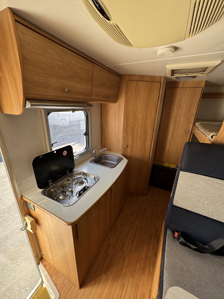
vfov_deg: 102.1
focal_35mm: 14
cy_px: 150
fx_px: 121
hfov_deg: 85.7
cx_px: 112
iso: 50
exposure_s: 1/99
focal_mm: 2.22
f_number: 2.2
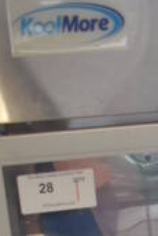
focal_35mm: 143
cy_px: 502
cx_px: 225
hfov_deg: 9.4
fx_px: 939
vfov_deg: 12.3
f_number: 3.5
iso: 1000
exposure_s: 1/125
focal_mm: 18
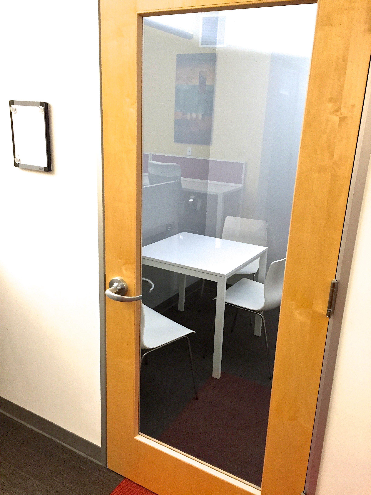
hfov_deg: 48.2
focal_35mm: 29
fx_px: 414
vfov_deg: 61.7
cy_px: 248
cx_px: 186
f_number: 2.2
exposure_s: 1/30
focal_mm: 4.15
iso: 100
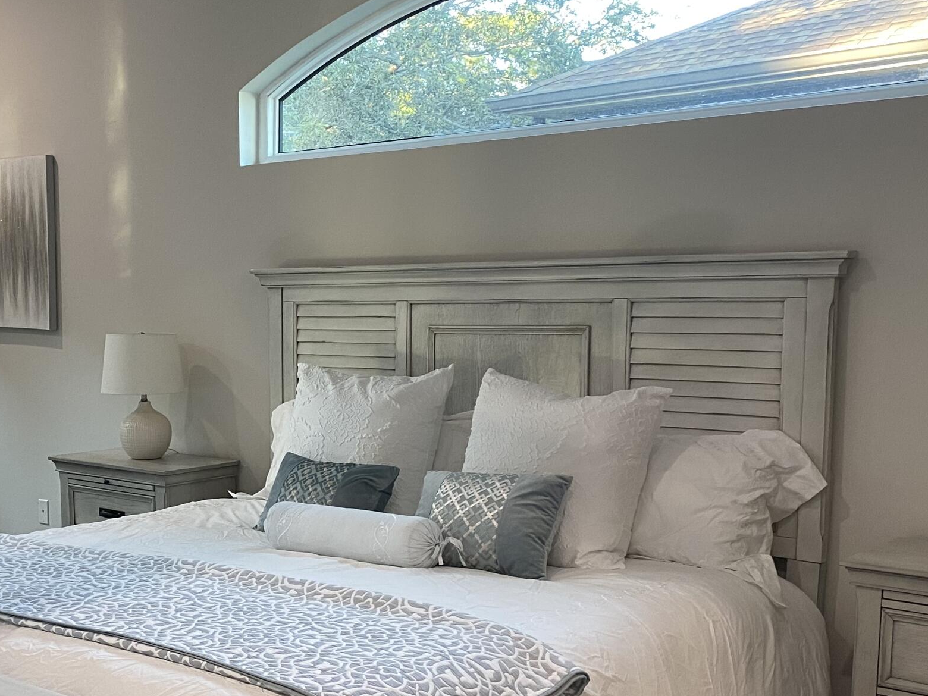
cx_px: 211
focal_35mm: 50
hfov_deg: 37.1
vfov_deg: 28.9
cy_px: 463
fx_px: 1340
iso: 160
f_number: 1.8
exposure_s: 1/60
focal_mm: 4.25
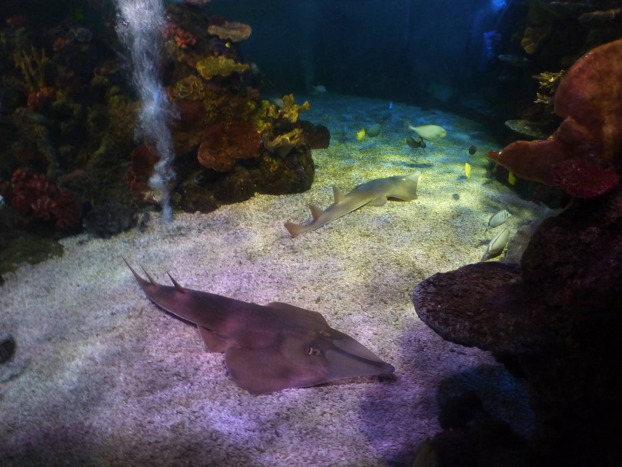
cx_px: 311
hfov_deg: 69.4
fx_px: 449
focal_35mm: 25
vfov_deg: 54.9
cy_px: 234
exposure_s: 1/13
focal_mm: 4.1
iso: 400
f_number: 3.3
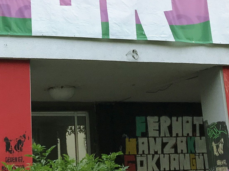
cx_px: 60
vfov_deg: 14.0
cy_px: -40
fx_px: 675
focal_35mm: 102
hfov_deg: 19.1
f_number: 1.8
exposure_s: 1/50
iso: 25
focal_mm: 3.99
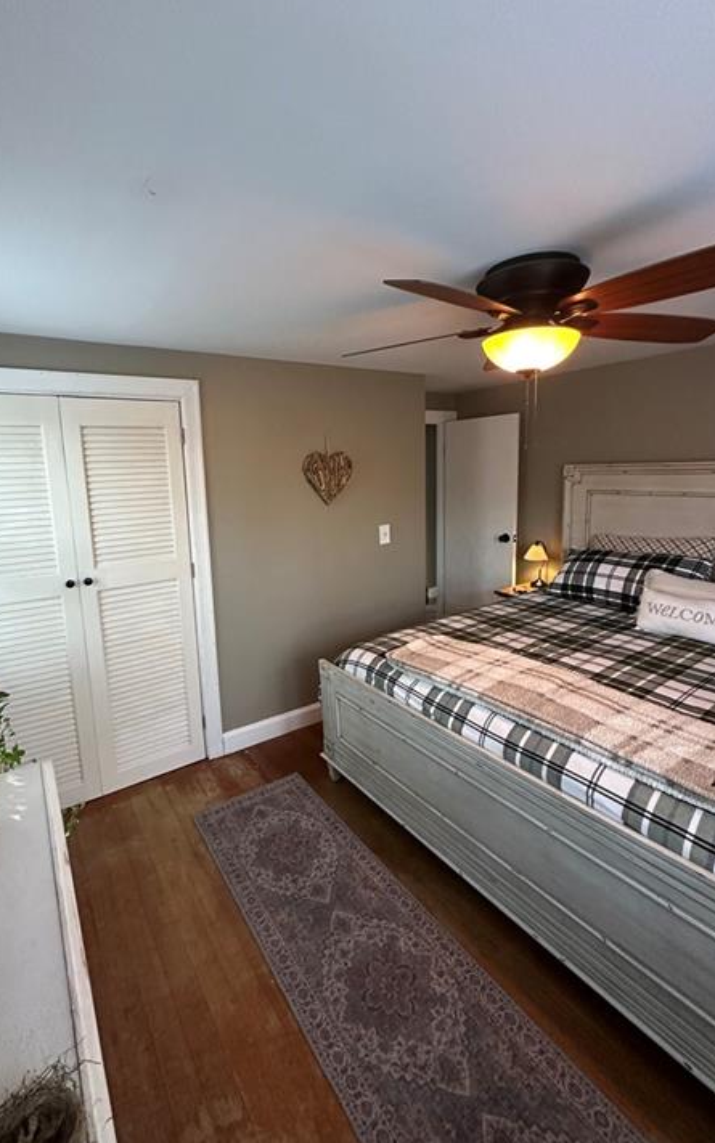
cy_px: 539
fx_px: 499
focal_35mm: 16
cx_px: 323
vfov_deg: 97.7
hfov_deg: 71.1
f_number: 2.2
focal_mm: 2.22
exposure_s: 1/60
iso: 400
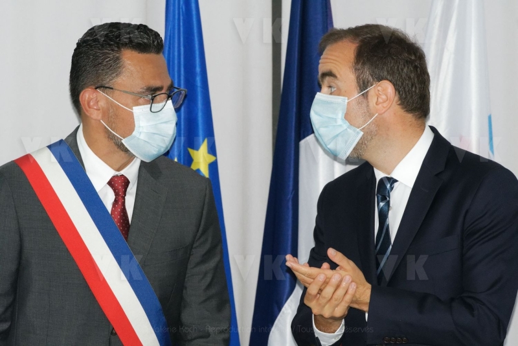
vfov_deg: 4.6
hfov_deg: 6.9
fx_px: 4318
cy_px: 173
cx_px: 259
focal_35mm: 300
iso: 5000
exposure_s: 1/250
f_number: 9
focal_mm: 200
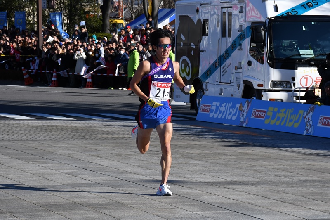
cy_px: 110
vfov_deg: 11.4
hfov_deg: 17.1
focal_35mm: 120
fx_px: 1100
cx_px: 165
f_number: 7.1
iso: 400
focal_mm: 80
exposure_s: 1/1600
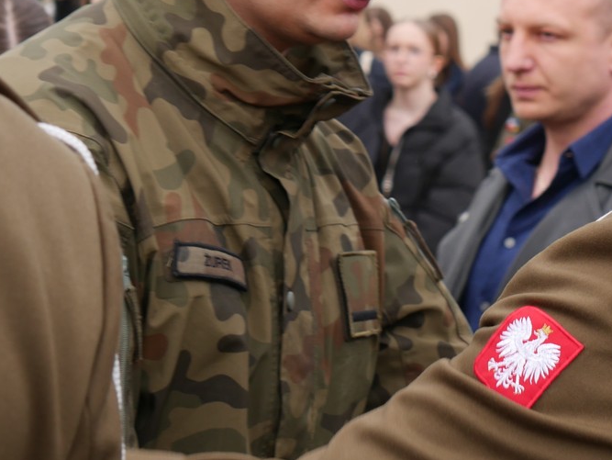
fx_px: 3432
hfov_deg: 10.2
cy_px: 131
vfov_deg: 7.7
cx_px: 518
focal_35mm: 194
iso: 200
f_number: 5.6
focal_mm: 45
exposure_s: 1/160
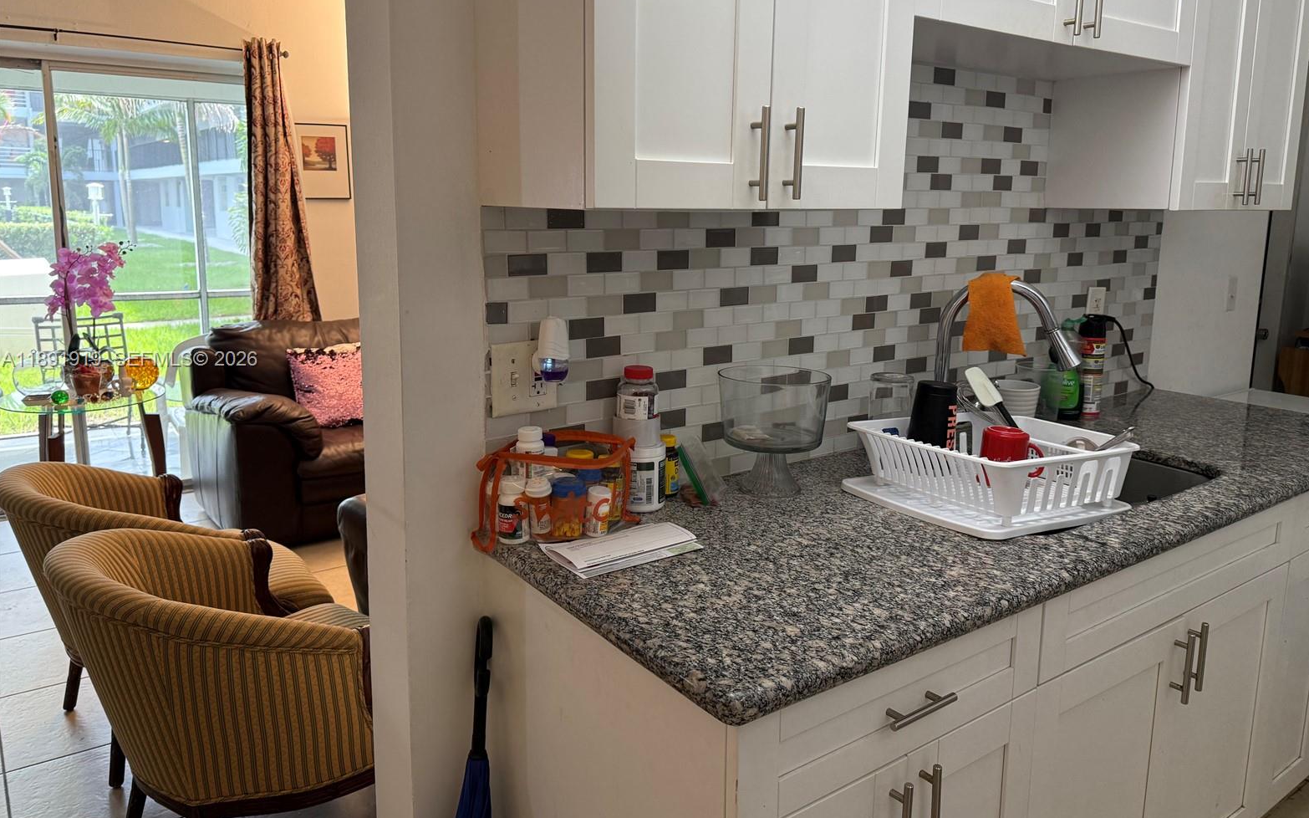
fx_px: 927
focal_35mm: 26
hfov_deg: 70.4
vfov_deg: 47.5
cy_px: 360
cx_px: 666
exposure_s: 1/120
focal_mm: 6.76
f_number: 1.78
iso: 160
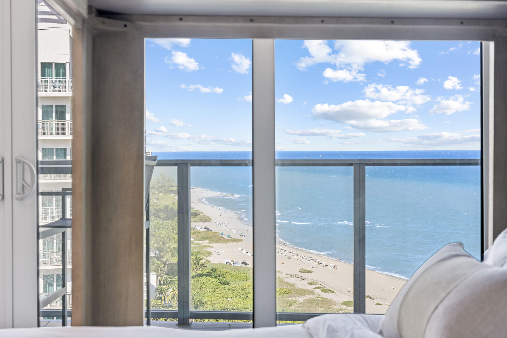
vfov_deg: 27.0
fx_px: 704
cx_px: 254
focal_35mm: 50
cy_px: 169
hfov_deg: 39.6
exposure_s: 1/6
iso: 125
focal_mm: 50
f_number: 8
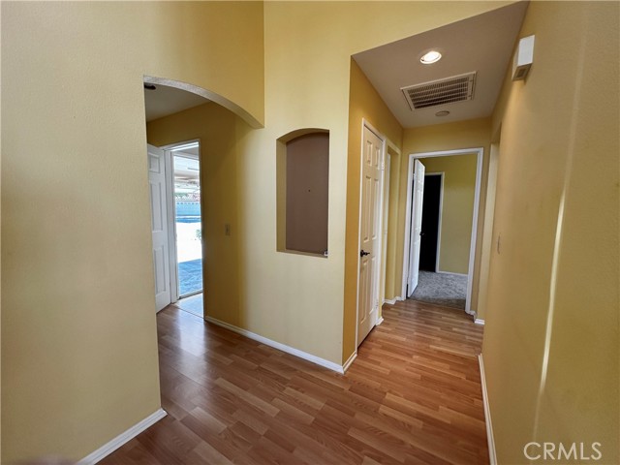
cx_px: 310
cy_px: 232
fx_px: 251
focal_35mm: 14
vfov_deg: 85.7
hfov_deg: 102.1
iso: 100
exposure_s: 1/120
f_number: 2.2
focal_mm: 2.22
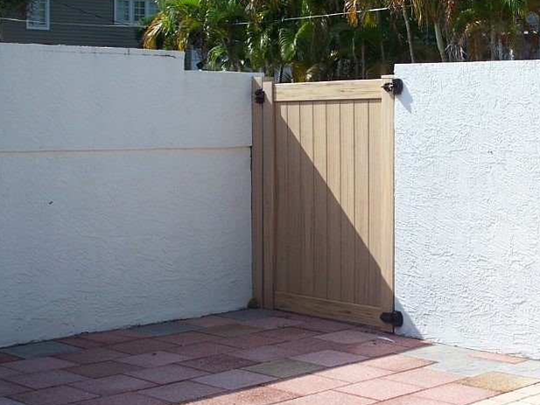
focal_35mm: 72
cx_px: 396
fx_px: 1123
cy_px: 215
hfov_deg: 26.7
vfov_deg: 20.4
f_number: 4
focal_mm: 7.8
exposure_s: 1/400
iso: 64
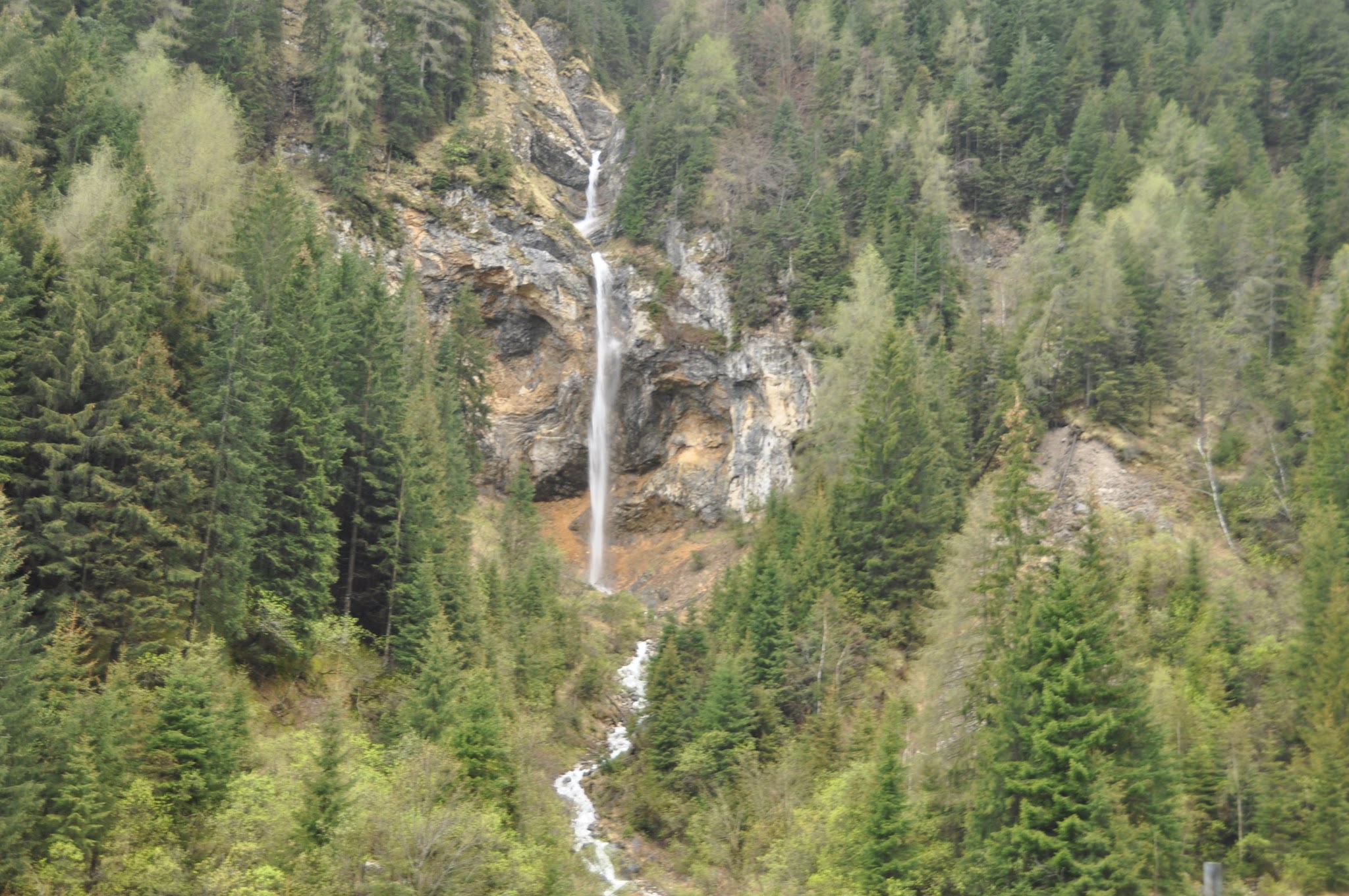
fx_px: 1740
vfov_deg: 28.9
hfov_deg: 42.4
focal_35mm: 46
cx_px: 674
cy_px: 448
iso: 200
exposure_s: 1/8
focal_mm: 31
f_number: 4
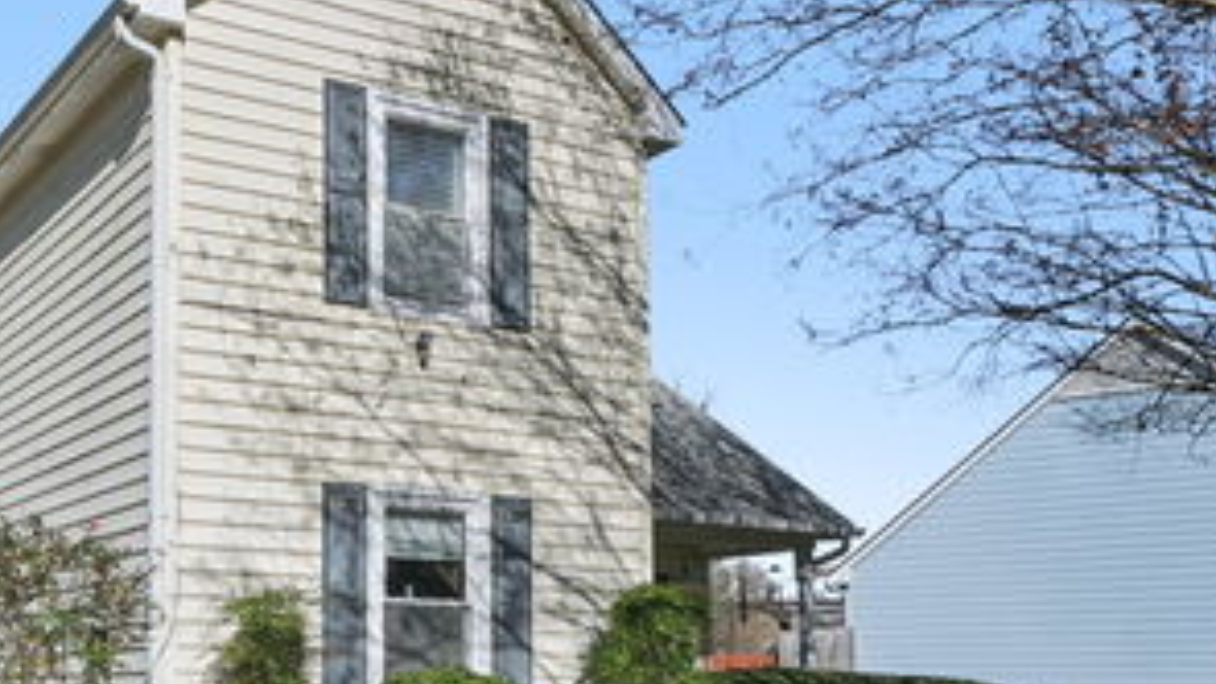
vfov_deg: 29.7
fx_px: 1290
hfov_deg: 47.4
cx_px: 223
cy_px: 352
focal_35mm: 40
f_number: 8
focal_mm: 22
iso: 100
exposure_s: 1/640
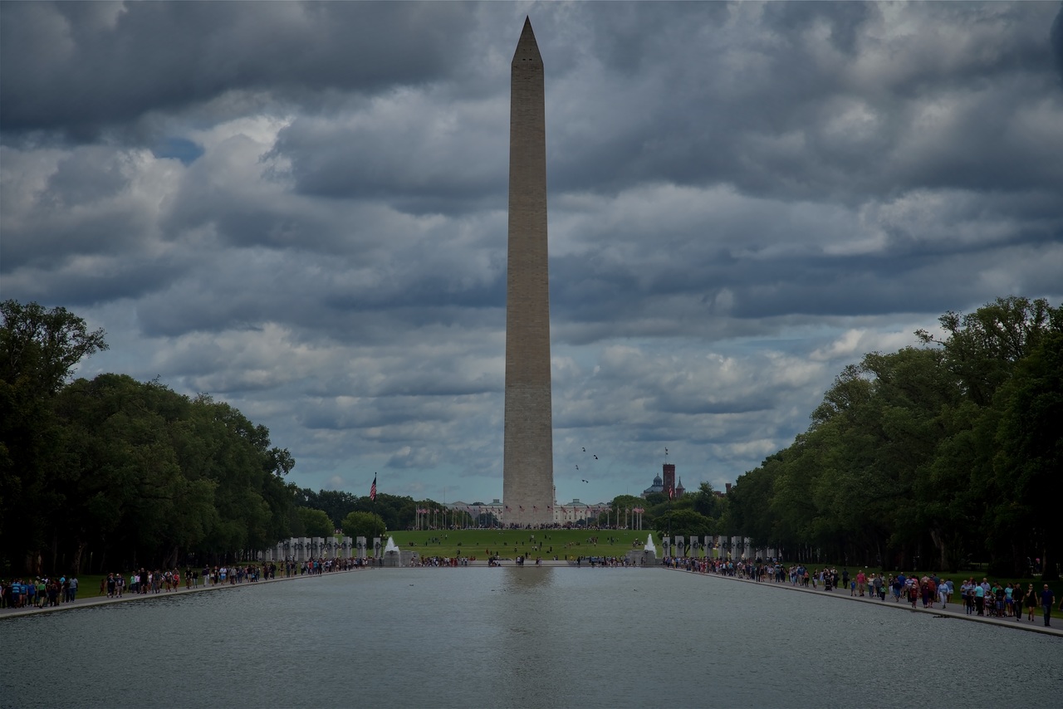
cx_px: 532
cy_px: 354
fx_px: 3544
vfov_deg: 11.4
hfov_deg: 17.1
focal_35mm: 120
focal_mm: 120
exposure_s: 1/400
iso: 100
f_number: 10
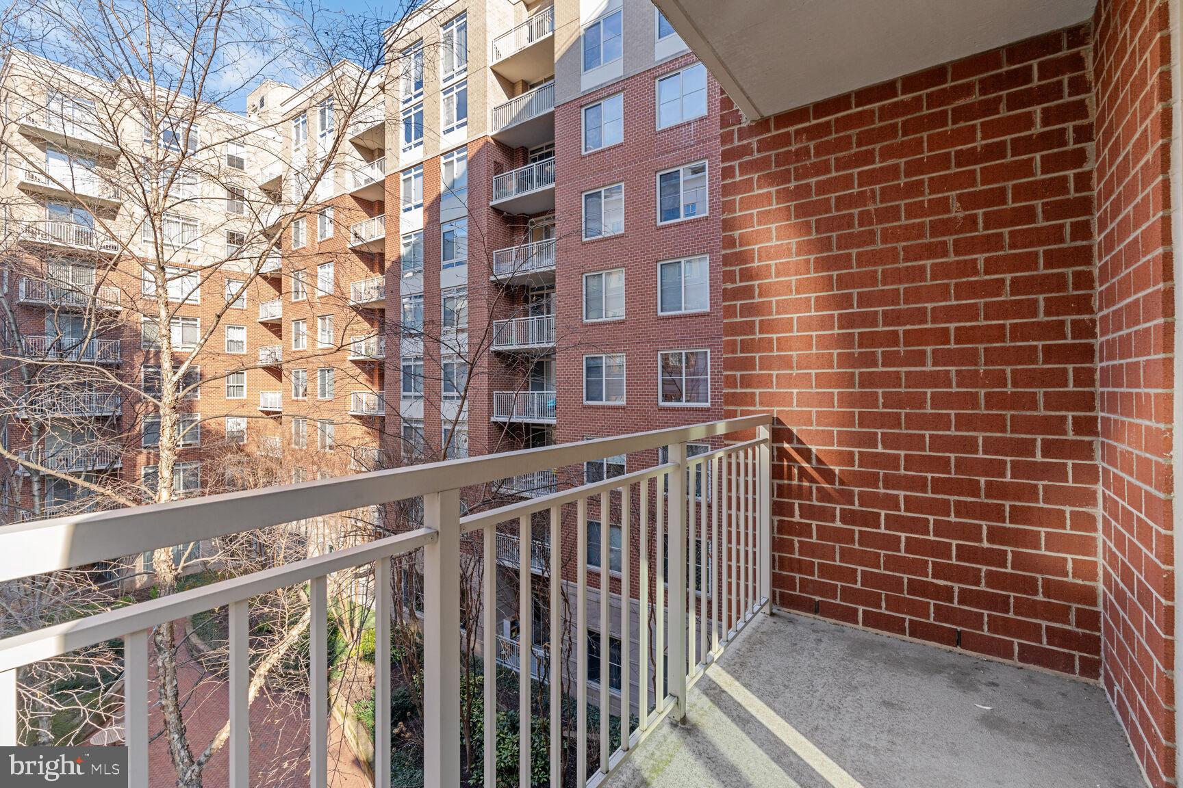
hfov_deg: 96.7
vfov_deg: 73.7
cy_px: 394
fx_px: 526
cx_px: 592
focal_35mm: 16
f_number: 8
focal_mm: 16
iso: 200
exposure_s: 1/50
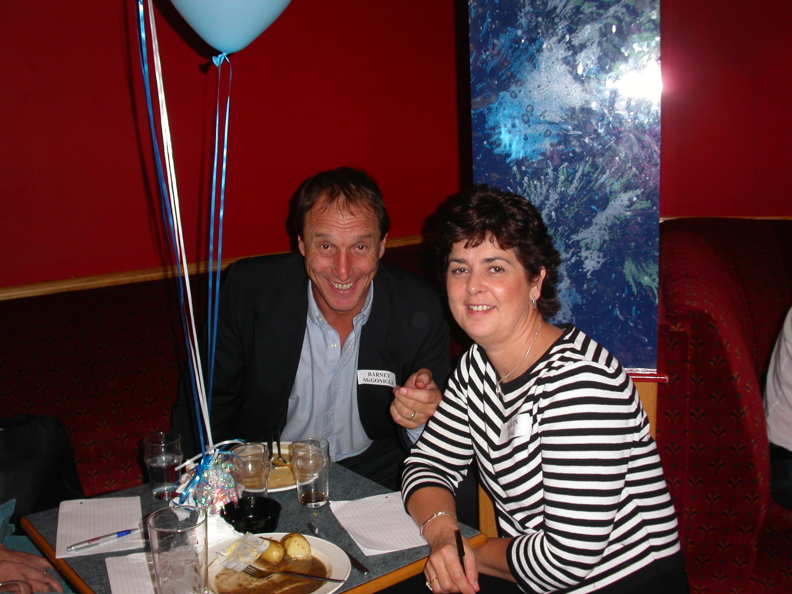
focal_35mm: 38
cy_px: 297
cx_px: 396
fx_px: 869
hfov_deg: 49.0
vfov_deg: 37.7
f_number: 2.8
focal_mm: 7.8
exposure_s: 1/30
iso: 100
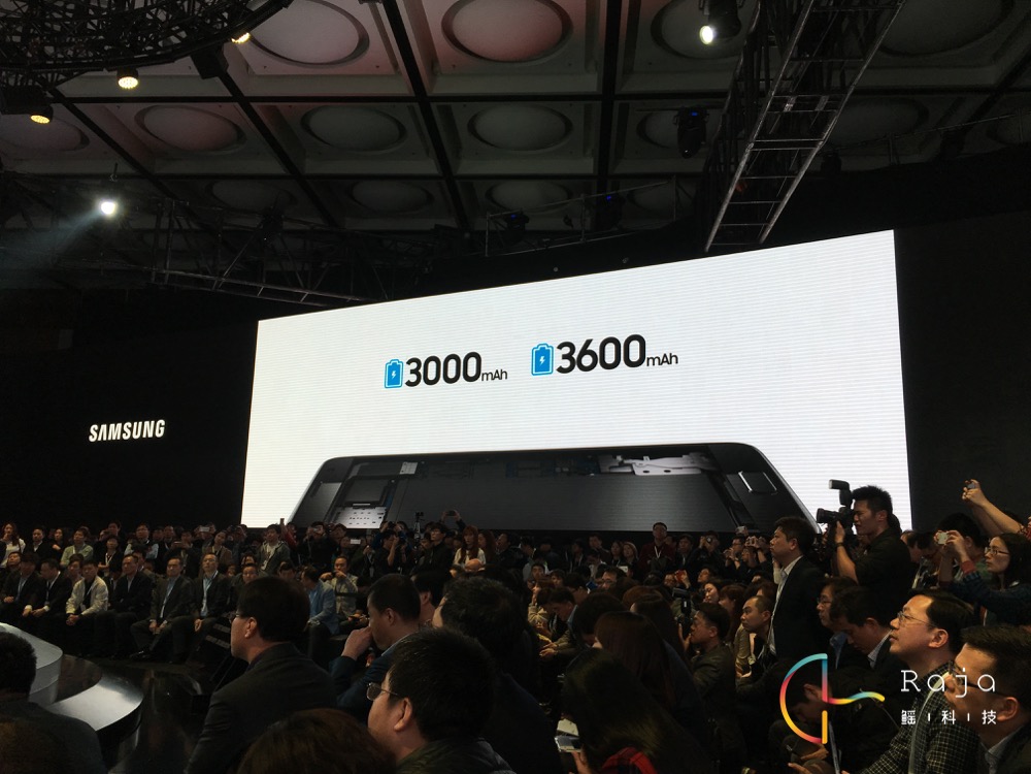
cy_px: 387
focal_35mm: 29
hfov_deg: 61.7
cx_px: 516
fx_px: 864
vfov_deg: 48.2
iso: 25
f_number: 2.2
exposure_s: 1/100
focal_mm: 4.15
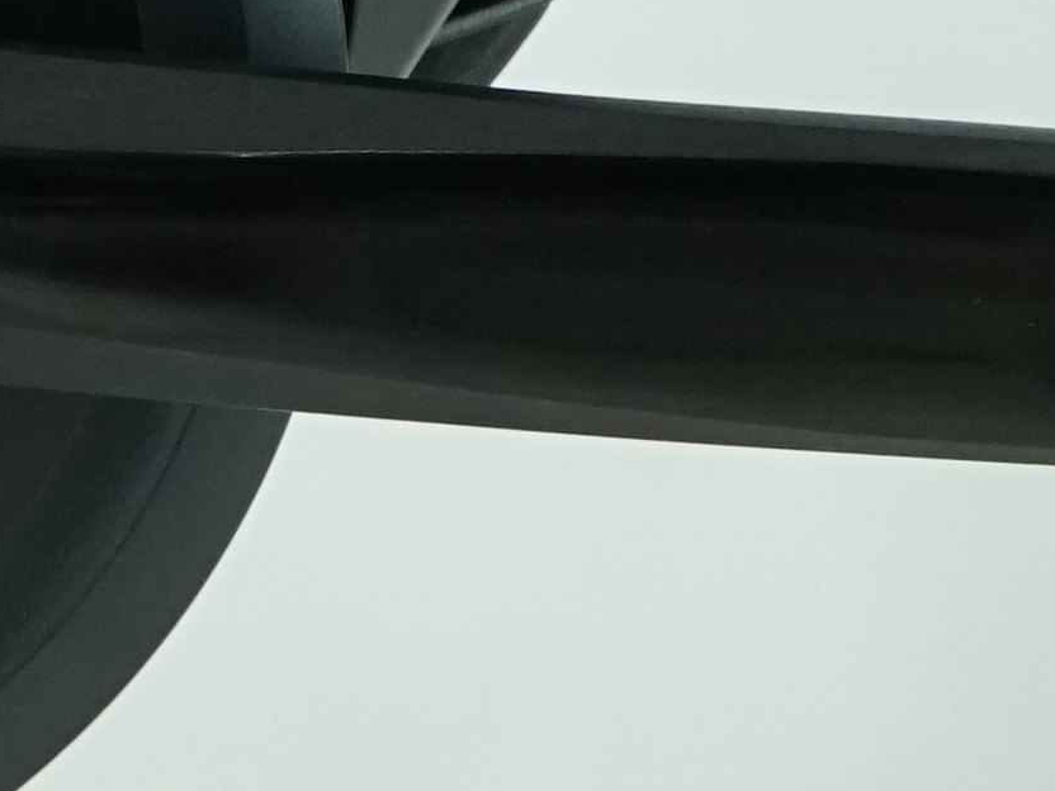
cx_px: -2126
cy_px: 34
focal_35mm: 305
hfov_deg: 6.0
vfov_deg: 4.9
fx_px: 9296
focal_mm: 44
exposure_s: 1/200
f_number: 6.3
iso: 1600
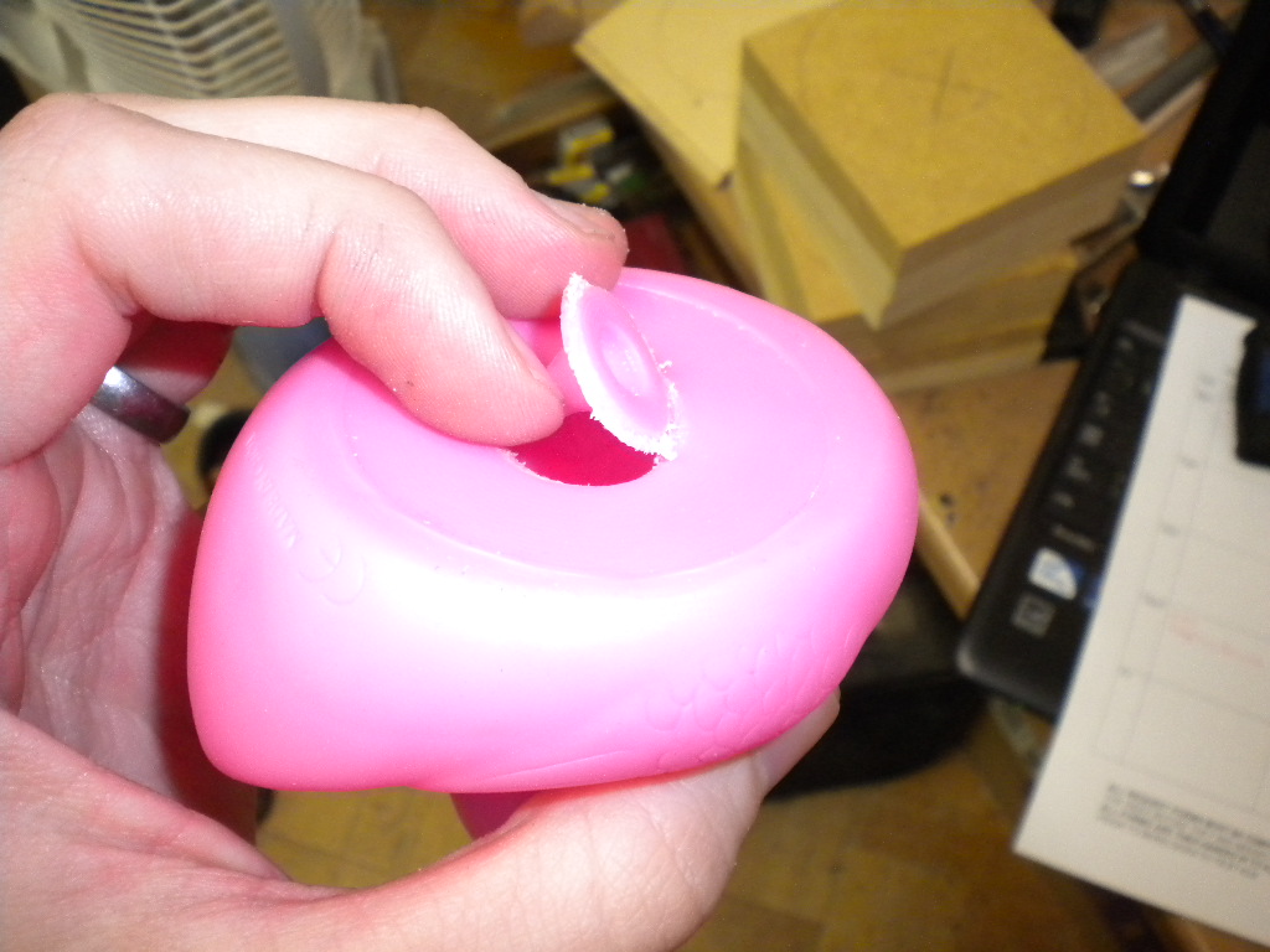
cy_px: 476
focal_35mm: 35
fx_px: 1284
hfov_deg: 52.6
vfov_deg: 40.7
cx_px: 635
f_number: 4.6
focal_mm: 6.3
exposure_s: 1/30.6
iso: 400
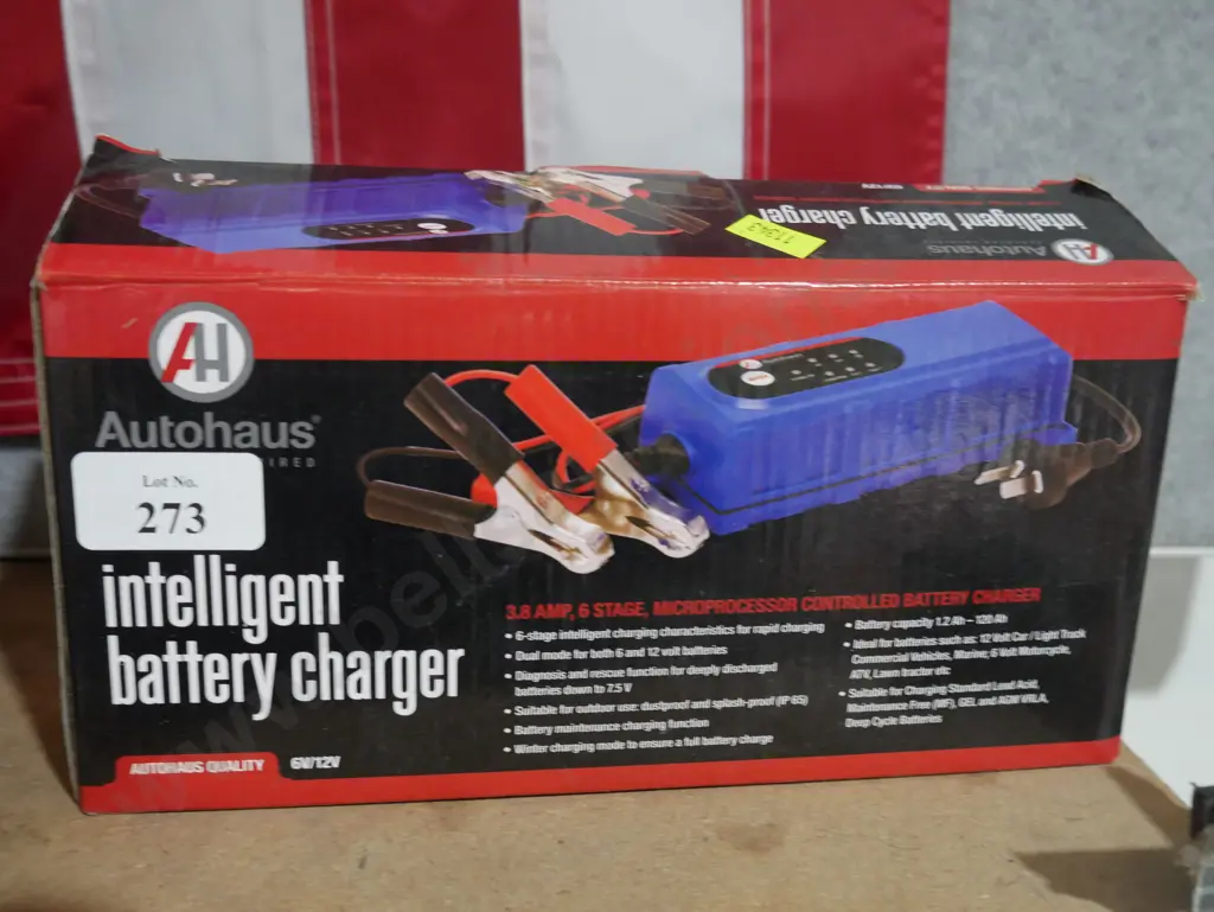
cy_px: 456
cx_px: 607
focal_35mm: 36
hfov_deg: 51.3
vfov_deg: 39.7
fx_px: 1263
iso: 1600
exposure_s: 1/60
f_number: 4
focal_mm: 18
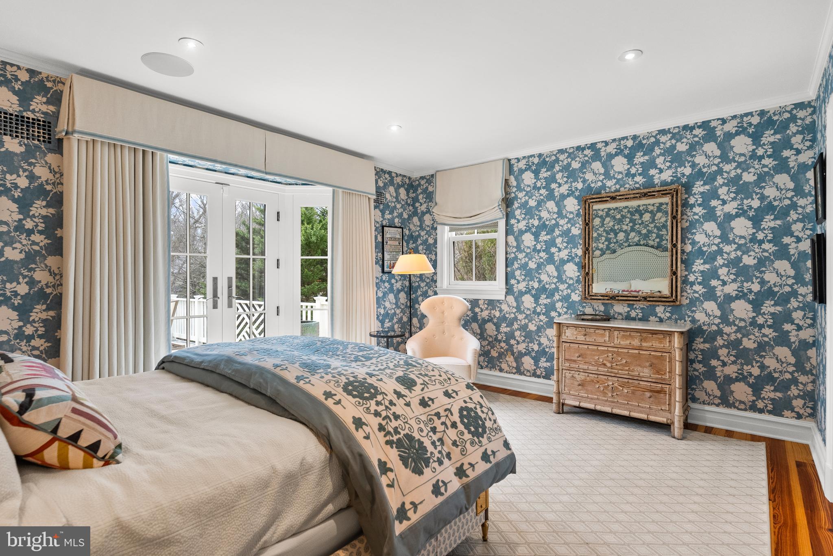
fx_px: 417
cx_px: 416
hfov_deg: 90.0
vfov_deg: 67.4
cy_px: 278
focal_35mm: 18
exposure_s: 1/25
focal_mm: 18
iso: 800
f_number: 6.3
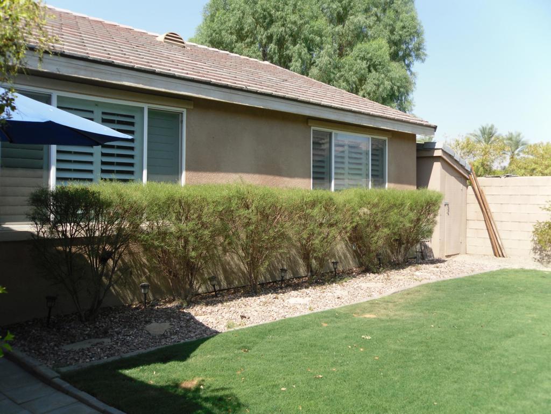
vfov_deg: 40.7
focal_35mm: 35
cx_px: 276
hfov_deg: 52.6
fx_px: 557
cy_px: 207
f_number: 8.2
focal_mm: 6.3
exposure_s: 1/107
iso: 80
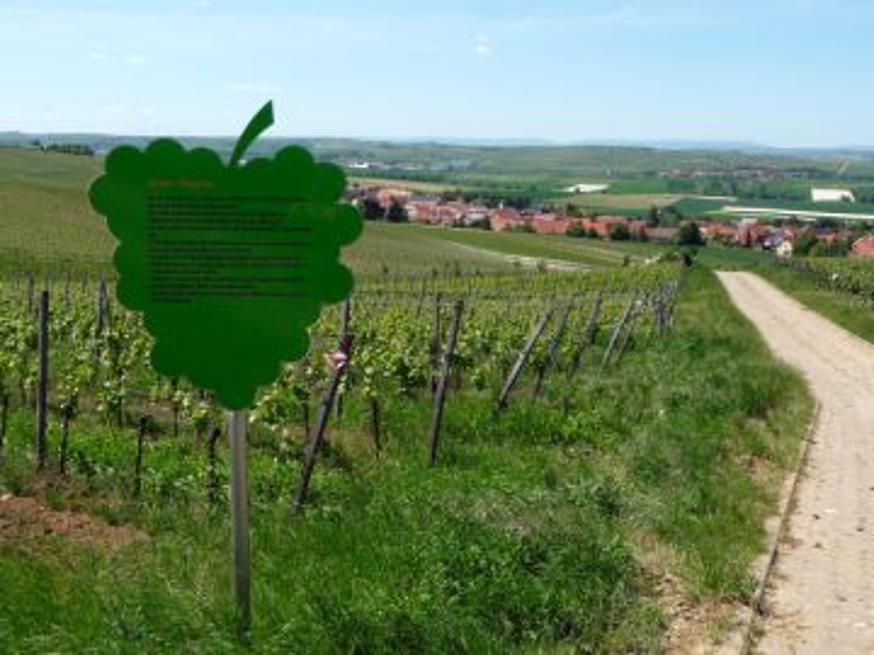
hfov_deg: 49.0
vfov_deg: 37.7
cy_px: 328
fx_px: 959
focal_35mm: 38
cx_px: 437
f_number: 3.3
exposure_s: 1/1000
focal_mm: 4.7
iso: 100
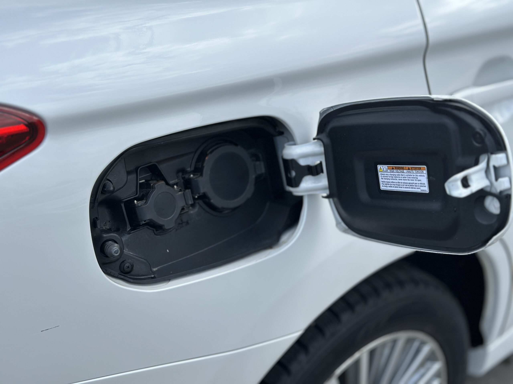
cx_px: 256
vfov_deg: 30.3
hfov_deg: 39.7
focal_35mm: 48
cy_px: 192
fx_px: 711
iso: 100
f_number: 1.78
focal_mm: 6.86
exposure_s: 1/2358
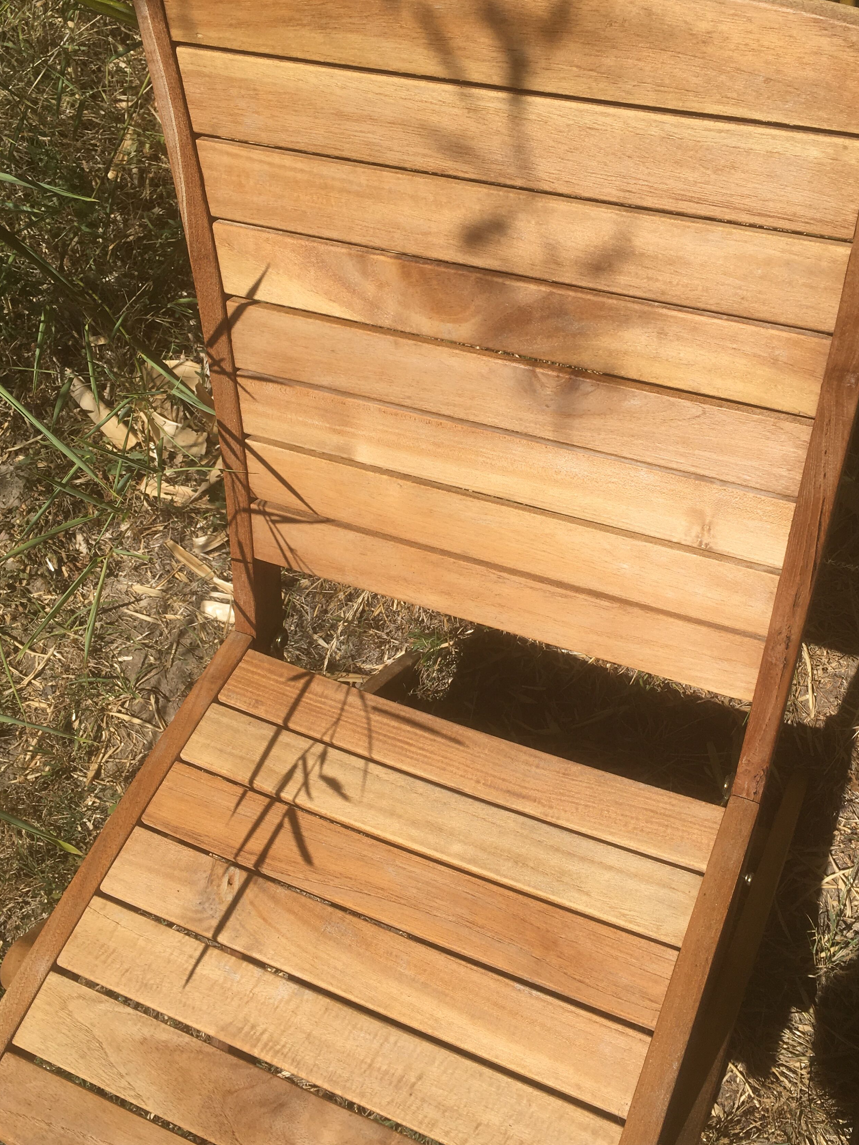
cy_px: 570
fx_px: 1158
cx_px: 461
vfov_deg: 52.6
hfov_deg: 40.7
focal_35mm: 35
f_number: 2.2
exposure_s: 1/2137
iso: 25
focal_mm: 4.15
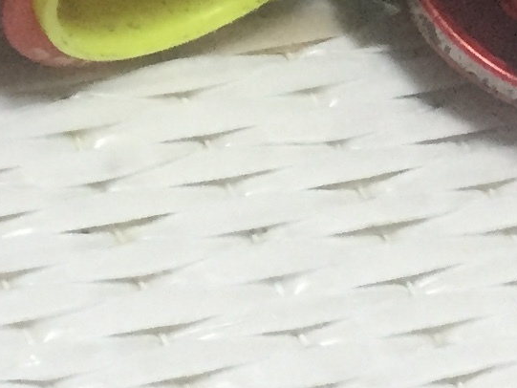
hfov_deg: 10.1
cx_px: -663
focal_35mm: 175
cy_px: -199
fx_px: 2614
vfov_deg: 8.3
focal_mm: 4.15
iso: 200
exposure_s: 1/30
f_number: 2.2
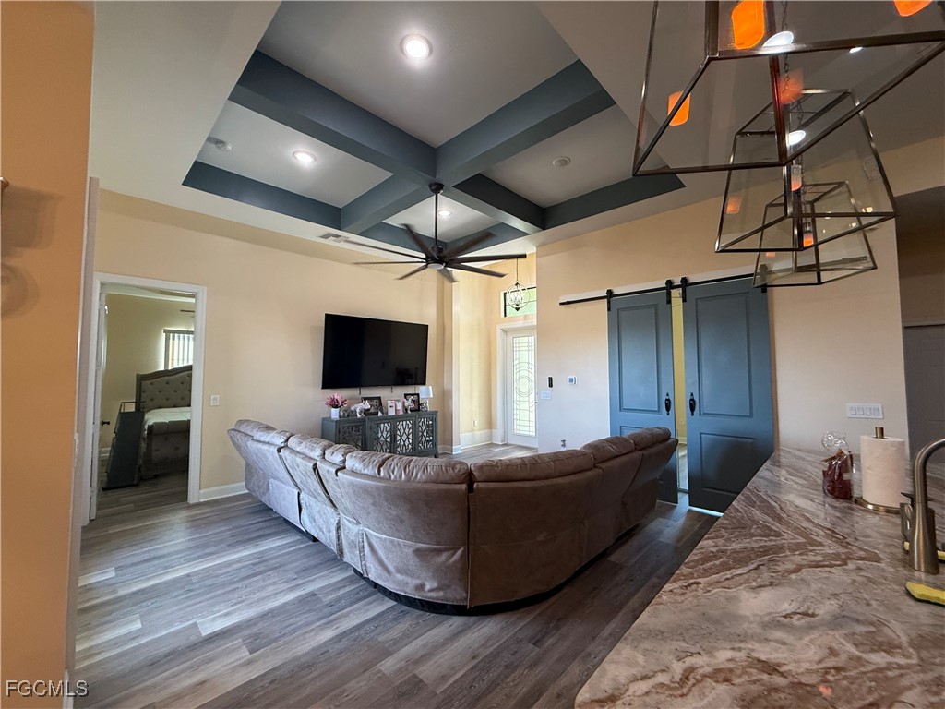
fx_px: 382
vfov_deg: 85.7
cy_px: 354
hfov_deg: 102.1
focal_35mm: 14
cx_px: 472
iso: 250
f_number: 2.2
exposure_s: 1/120
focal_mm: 2.22
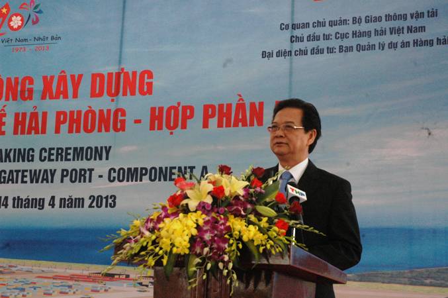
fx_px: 932
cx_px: 224
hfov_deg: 27.0
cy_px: 149
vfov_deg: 18.1
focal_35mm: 75
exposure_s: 1/320
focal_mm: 50
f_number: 9
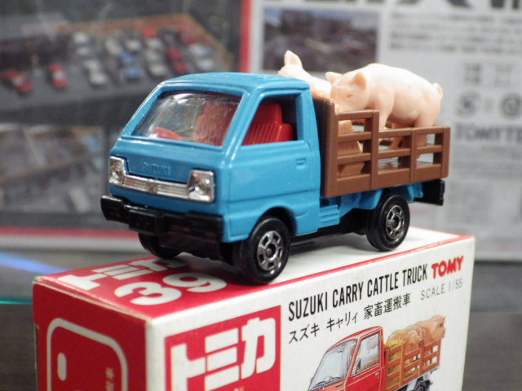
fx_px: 890
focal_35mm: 59
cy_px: 196
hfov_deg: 32.7
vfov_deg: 24.8
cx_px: 261
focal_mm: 10.7
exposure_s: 1/30
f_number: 4
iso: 800
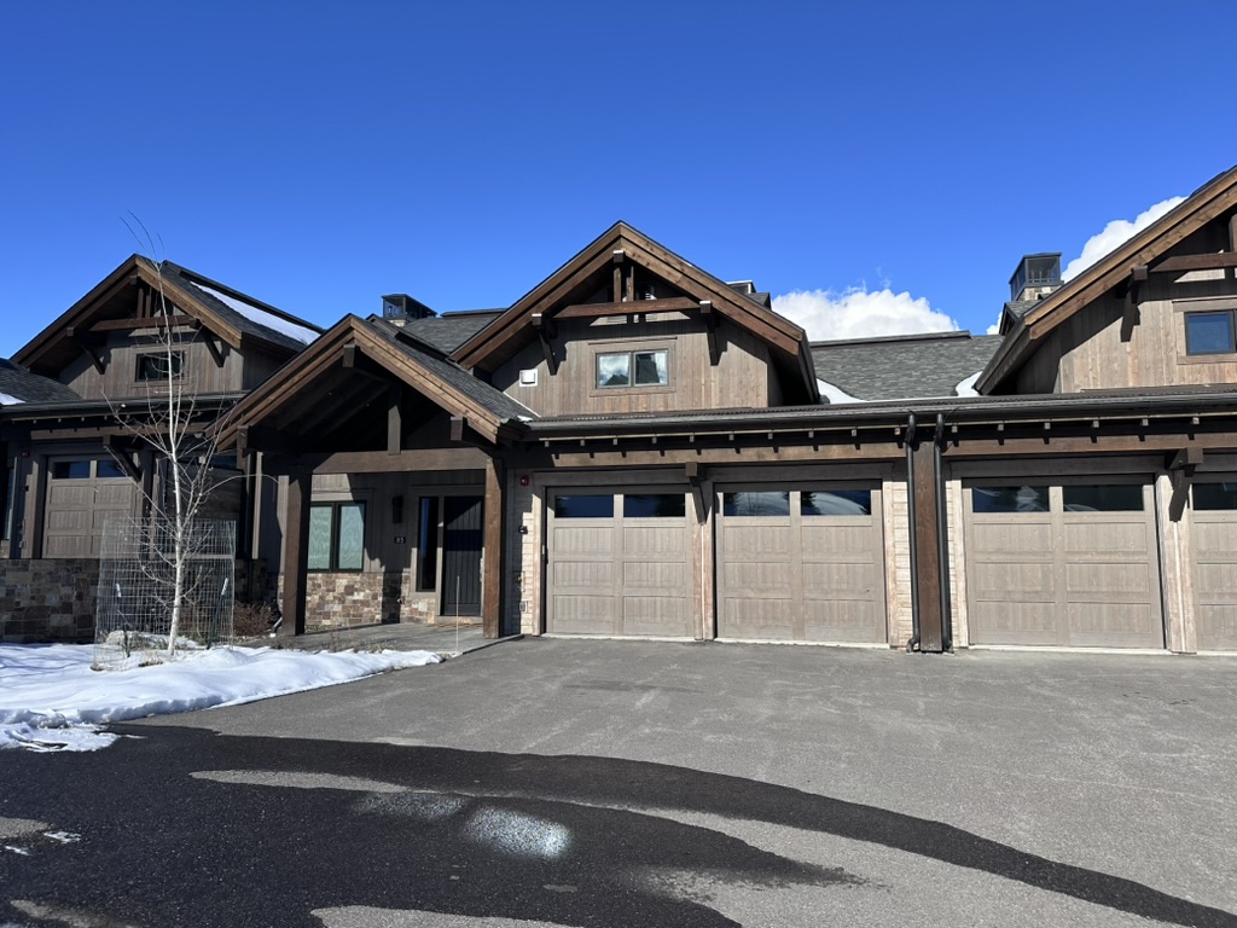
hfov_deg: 71.6
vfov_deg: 56.8
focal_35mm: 24
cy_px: 464
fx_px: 858
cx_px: 618
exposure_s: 1/3247
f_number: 1.78
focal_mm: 6.86
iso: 80
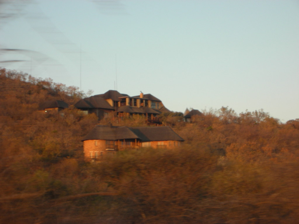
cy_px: 112
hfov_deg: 18.7
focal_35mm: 105
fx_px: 907
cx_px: 150
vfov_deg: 14.1
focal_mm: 17.4
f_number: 5.4
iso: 62
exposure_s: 1/60.3
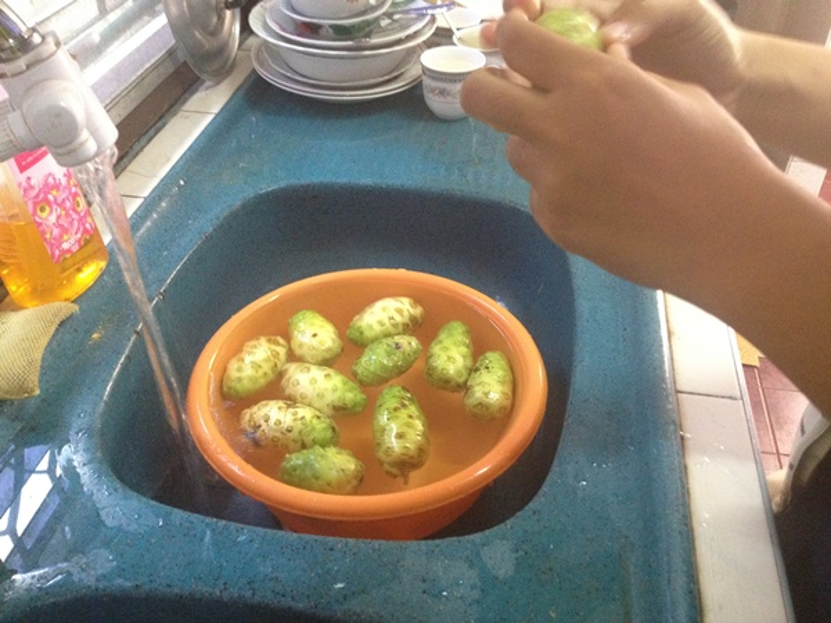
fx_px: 840
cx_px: 416
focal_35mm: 35
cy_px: 312
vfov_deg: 40.7
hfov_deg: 52.6
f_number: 2.4
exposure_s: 1/17
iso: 400
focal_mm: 4.28
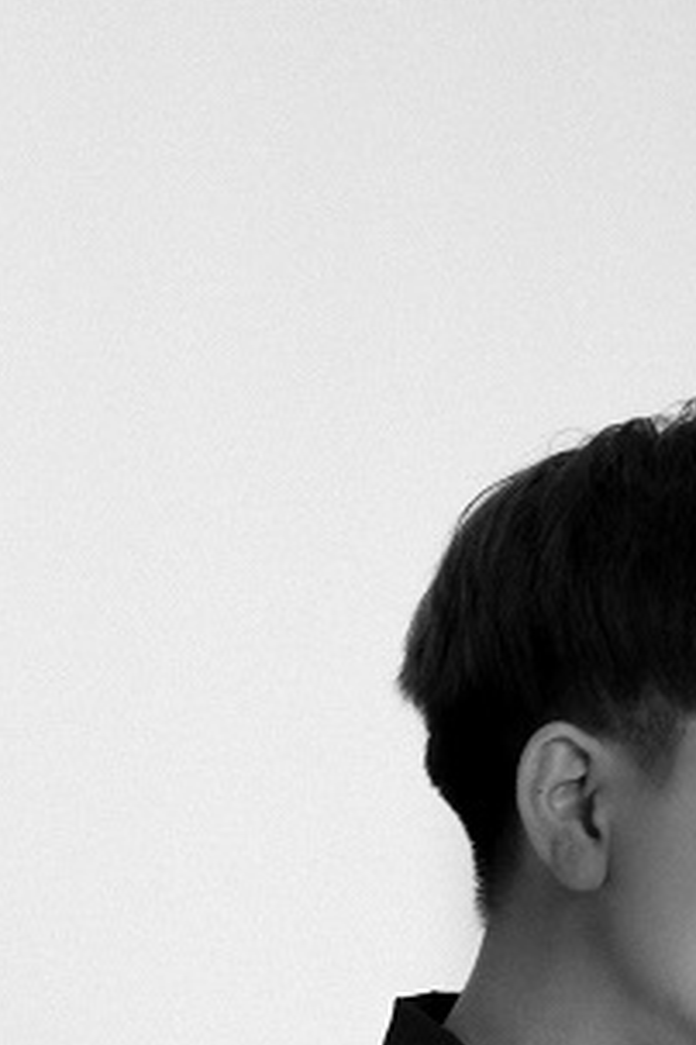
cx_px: 682
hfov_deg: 7.9
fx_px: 5017
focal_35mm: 173
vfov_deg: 11.7
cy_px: 1124
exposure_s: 1/125
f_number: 8
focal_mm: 75
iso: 640
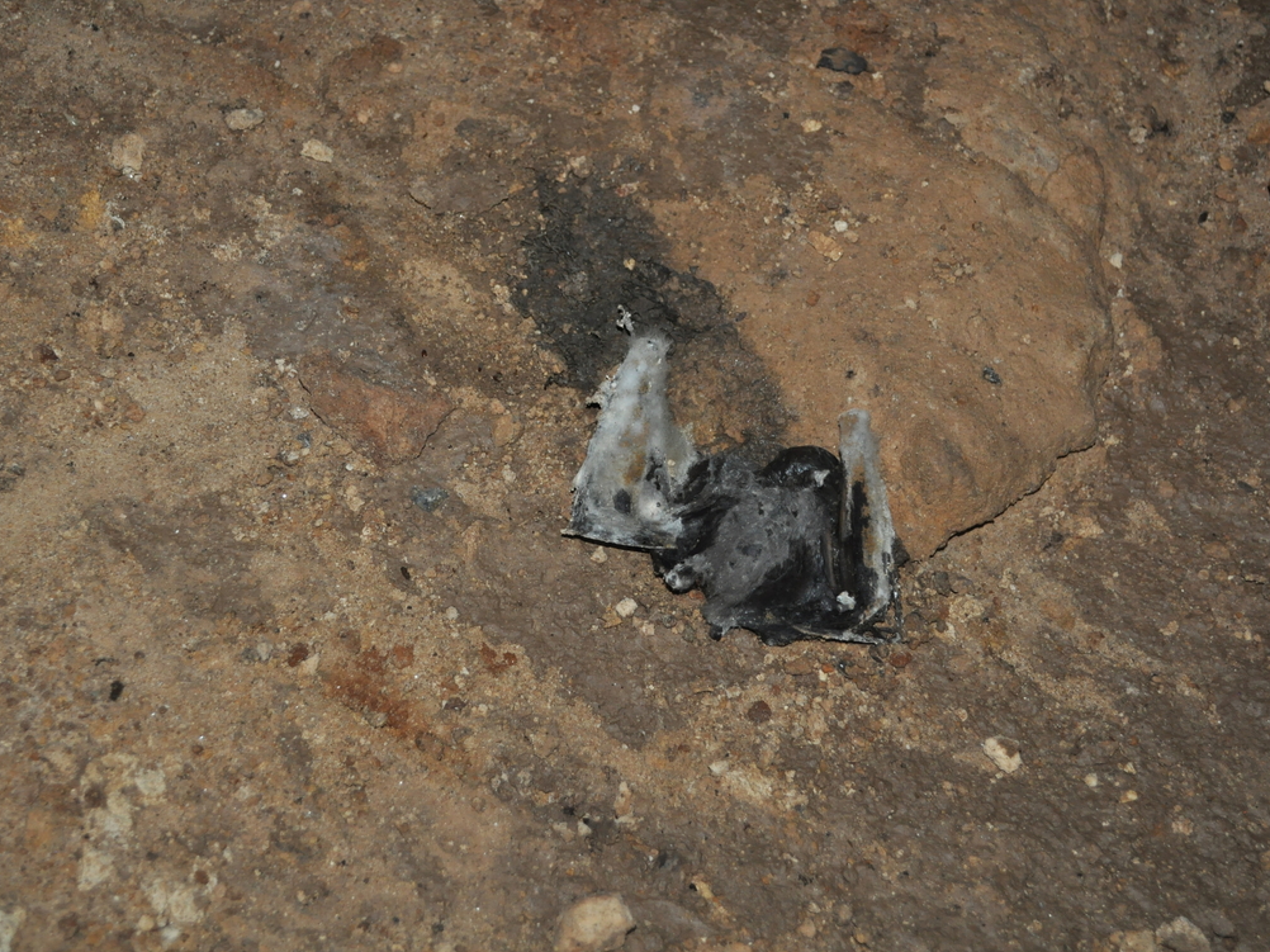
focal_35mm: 59
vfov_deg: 24.8
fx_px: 2164
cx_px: 605
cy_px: 473
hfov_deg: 32.7
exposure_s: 1/60
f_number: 5
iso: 800
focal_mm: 36
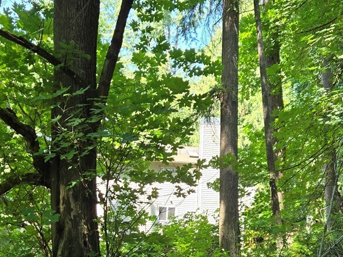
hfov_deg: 30.6
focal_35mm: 63
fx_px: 624
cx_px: 132
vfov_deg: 22.8
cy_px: 225
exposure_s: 1/180
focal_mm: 5.4
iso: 50
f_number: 1.8
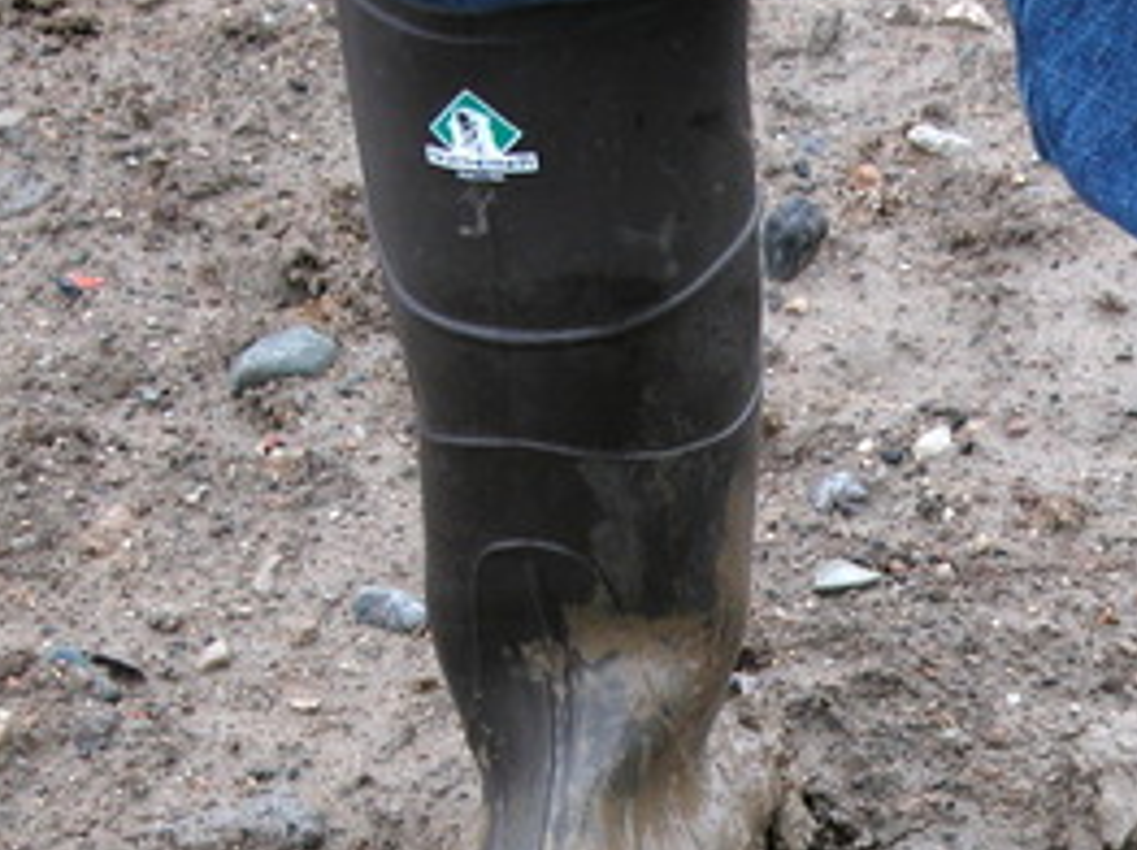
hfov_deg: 11.5
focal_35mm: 171
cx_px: 1007
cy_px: 937
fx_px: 5612
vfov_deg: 8.6
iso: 100
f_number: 3.3
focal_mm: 17.8
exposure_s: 1/125
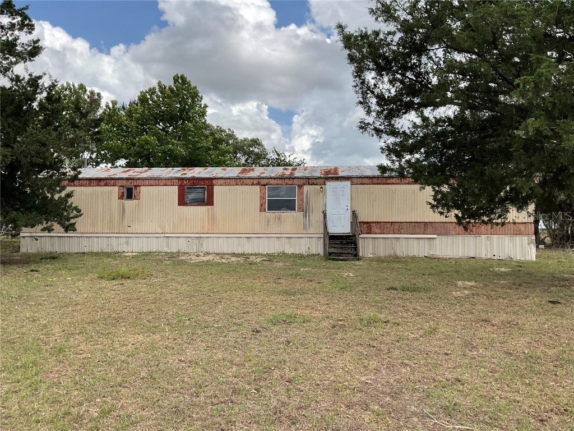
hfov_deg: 61.7
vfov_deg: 48.2
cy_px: 216
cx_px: 287
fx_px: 481
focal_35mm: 29
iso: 16
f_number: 1.8
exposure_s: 1/1412
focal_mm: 3
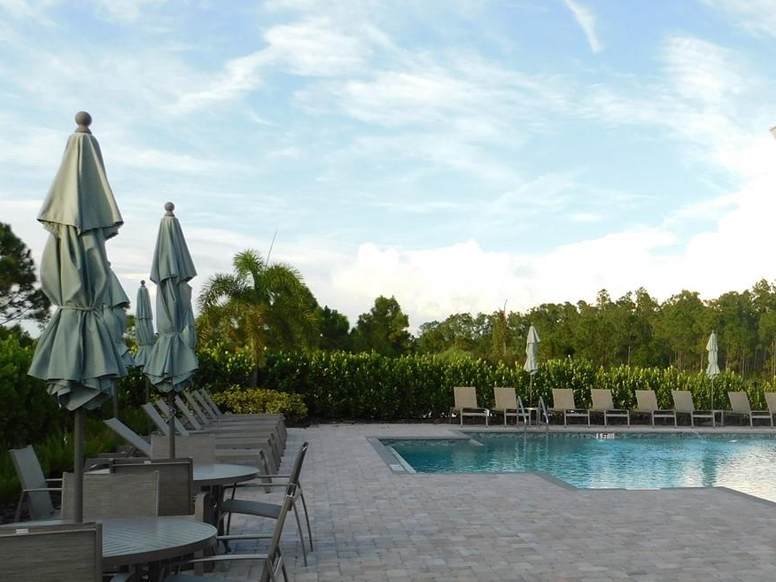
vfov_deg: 33.9
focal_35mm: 42
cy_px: 403
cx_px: 613
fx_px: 942
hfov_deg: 42.9
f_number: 3
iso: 125
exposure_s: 1/500
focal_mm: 4
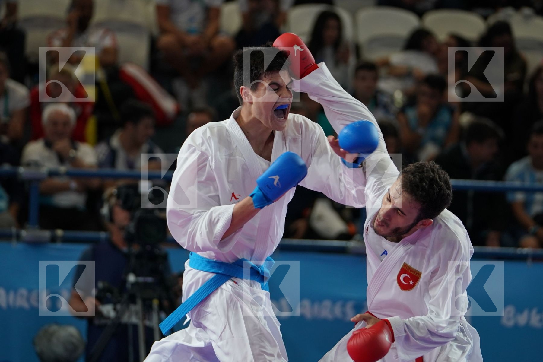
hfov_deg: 8.7
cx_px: 272
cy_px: 181
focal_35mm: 237
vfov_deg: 5.8
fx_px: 3574
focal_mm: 158
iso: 1000
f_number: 2.8
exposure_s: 1/1000
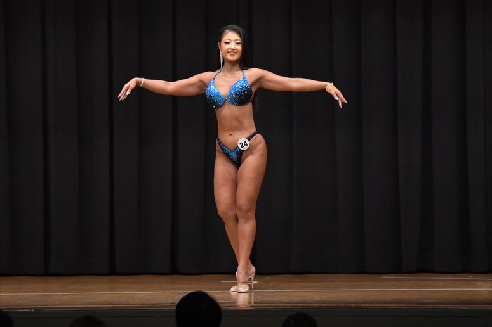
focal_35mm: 202
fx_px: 2759
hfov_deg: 10.2
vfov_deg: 6.8
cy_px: 164
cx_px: 246
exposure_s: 1/400
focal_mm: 135
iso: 6400
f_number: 5.6
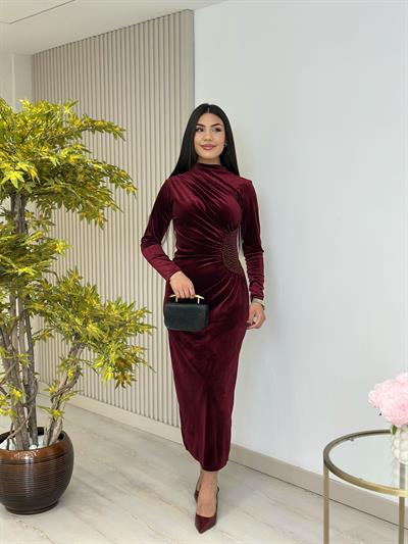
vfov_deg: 39.6
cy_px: 272
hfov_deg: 30.3
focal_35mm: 48
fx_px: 754
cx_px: 204
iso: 80
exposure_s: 1/236
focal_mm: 6.86
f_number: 1.78
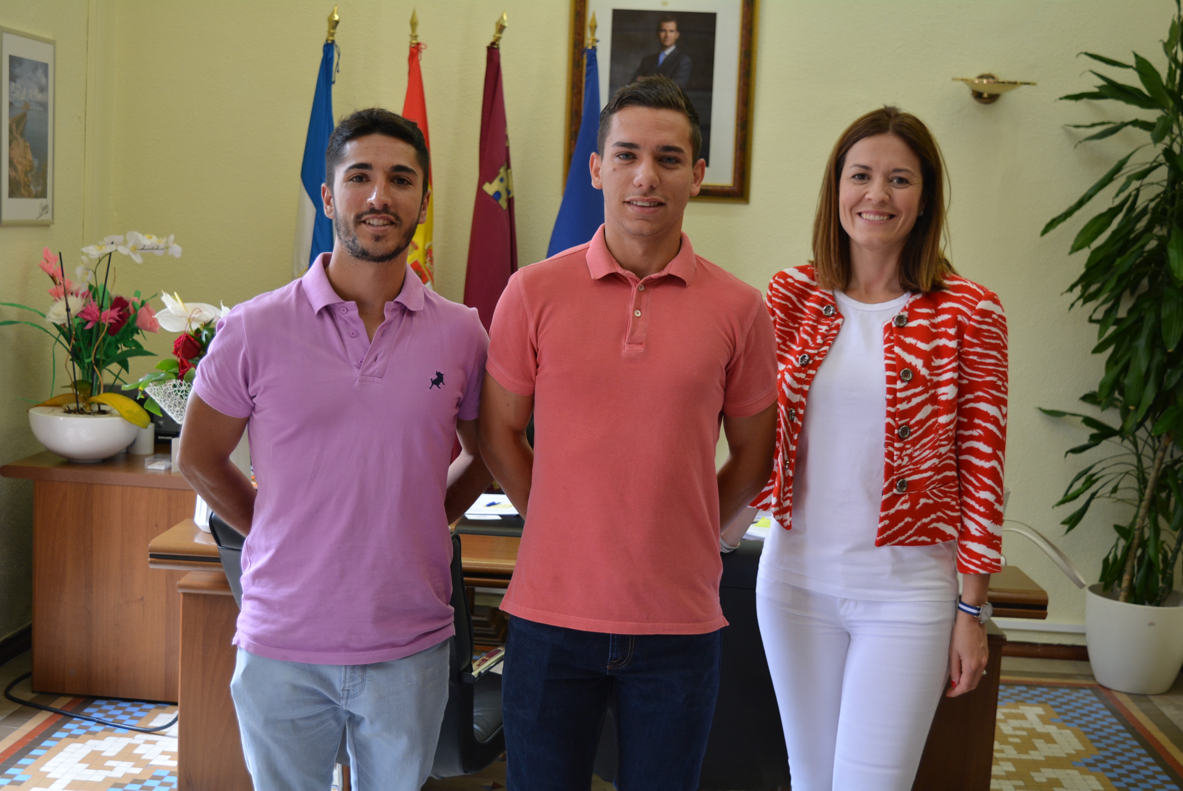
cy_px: 396
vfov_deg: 29.9
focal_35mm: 45
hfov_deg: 43.6
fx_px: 1480
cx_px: 592
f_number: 5
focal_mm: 30
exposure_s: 1/100
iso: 400
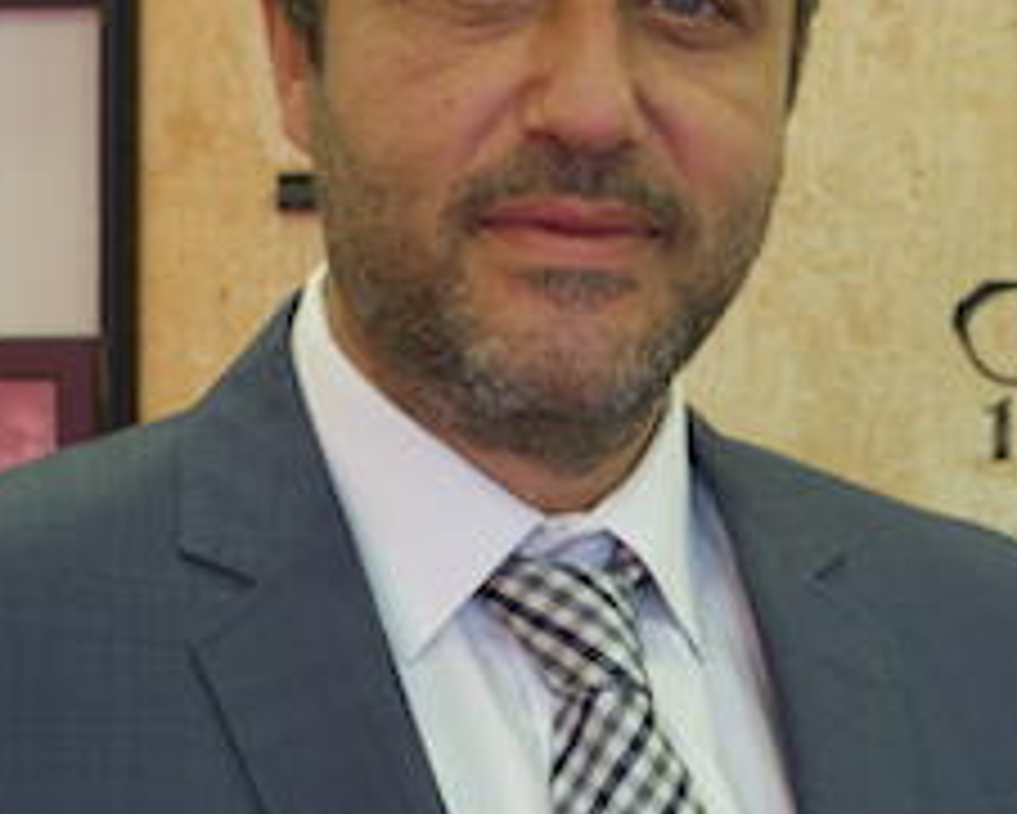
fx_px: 3824
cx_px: 706
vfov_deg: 12.2
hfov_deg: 15.1
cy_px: 387
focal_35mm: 127
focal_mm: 34
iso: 1600
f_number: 4
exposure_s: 1/160
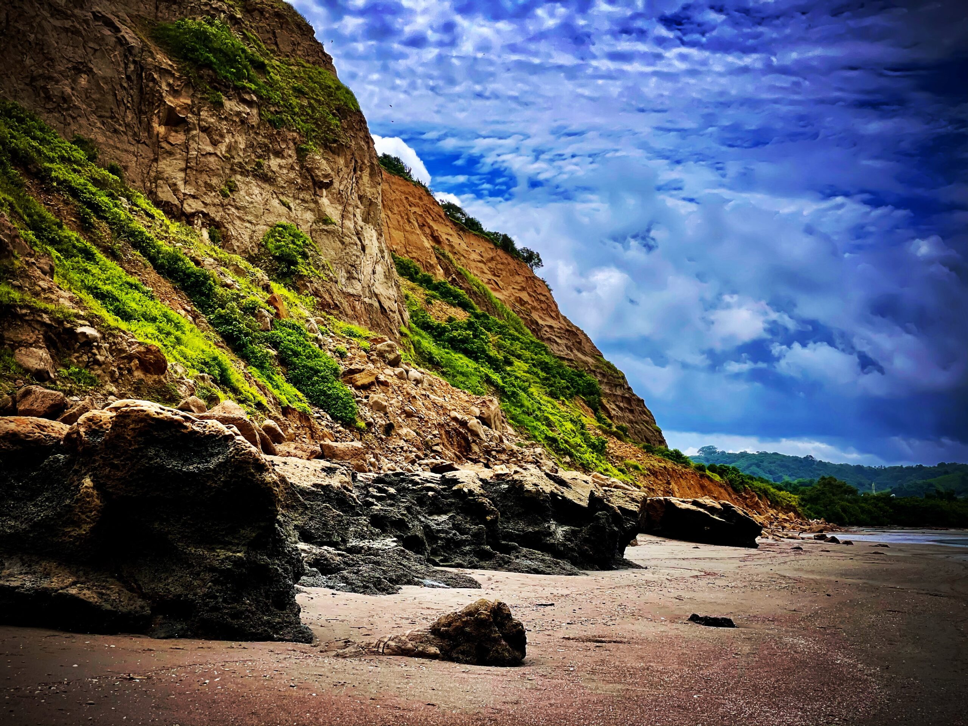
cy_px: 363
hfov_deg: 36.8
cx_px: 484
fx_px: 1454
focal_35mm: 52
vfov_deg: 28.0
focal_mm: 6
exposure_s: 1/3425
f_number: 2
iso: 25
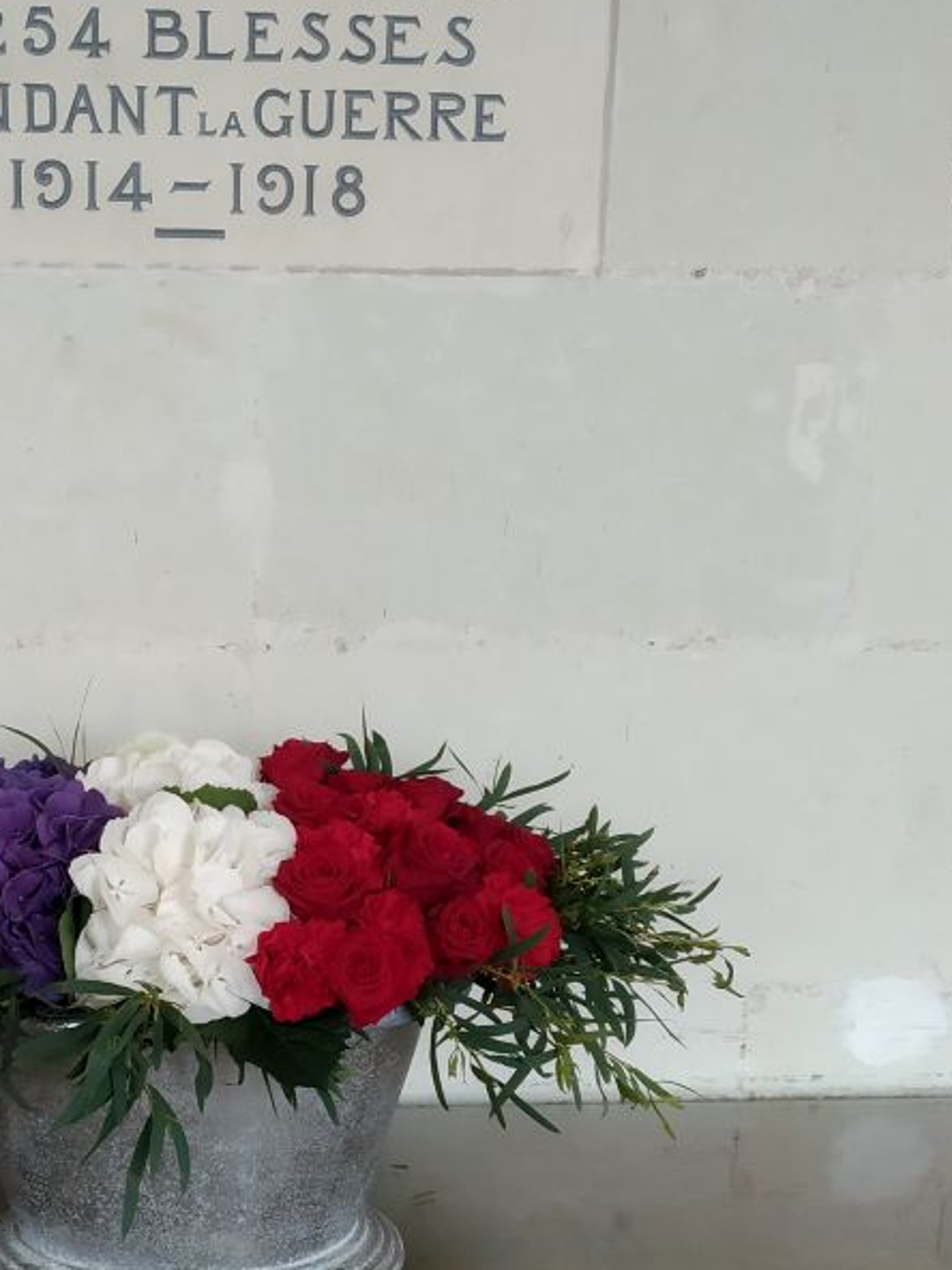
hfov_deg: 31.5
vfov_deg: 41.0
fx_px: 1650
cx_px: 208
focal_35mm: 45
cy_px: 931
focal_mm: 3.82
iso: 125
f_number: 2.2
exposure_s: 1/33
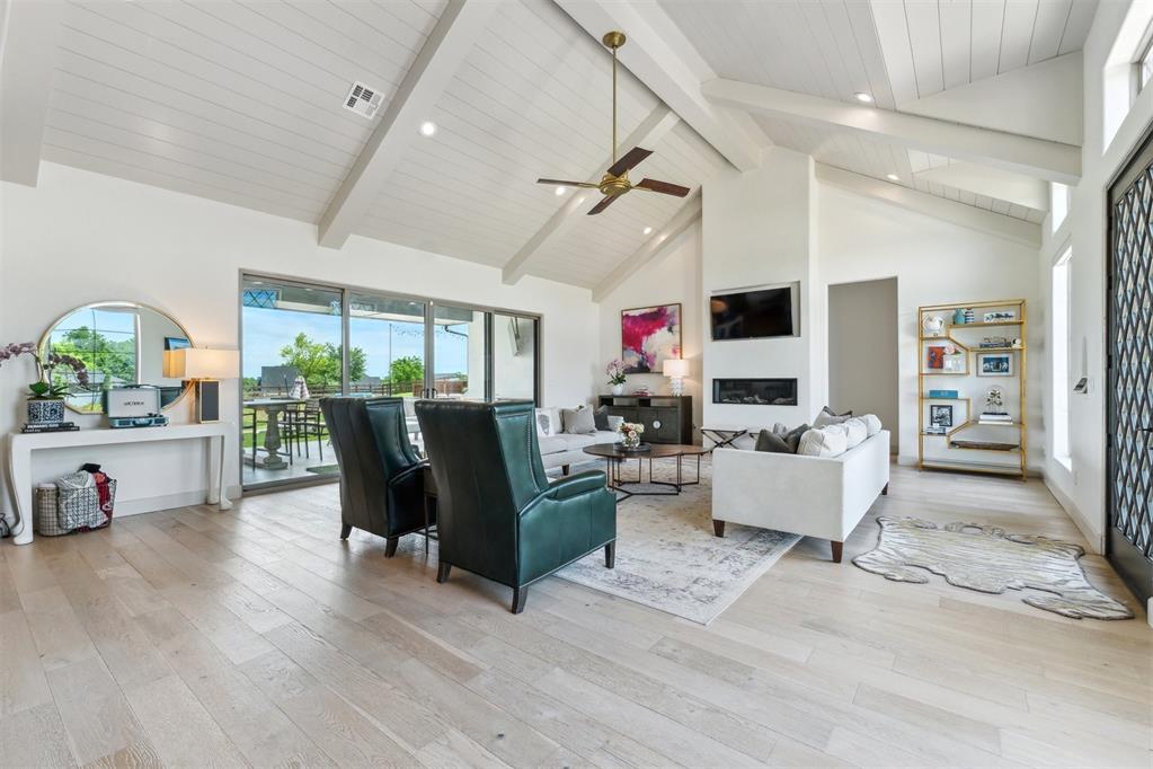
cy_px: 384
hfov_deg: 100.4
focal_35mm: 15
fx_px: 480
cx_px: 576
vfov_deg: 77.3
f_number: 8
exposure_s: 1/160
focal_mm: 10
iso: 400
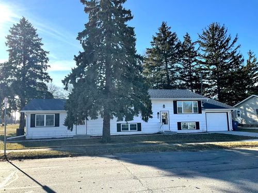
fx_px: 216
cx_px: 129
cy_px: 96
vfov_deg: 48.2
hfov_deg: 61.7
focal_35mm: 29
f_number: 1.8
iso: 16
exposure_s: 1/1221
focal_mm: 3
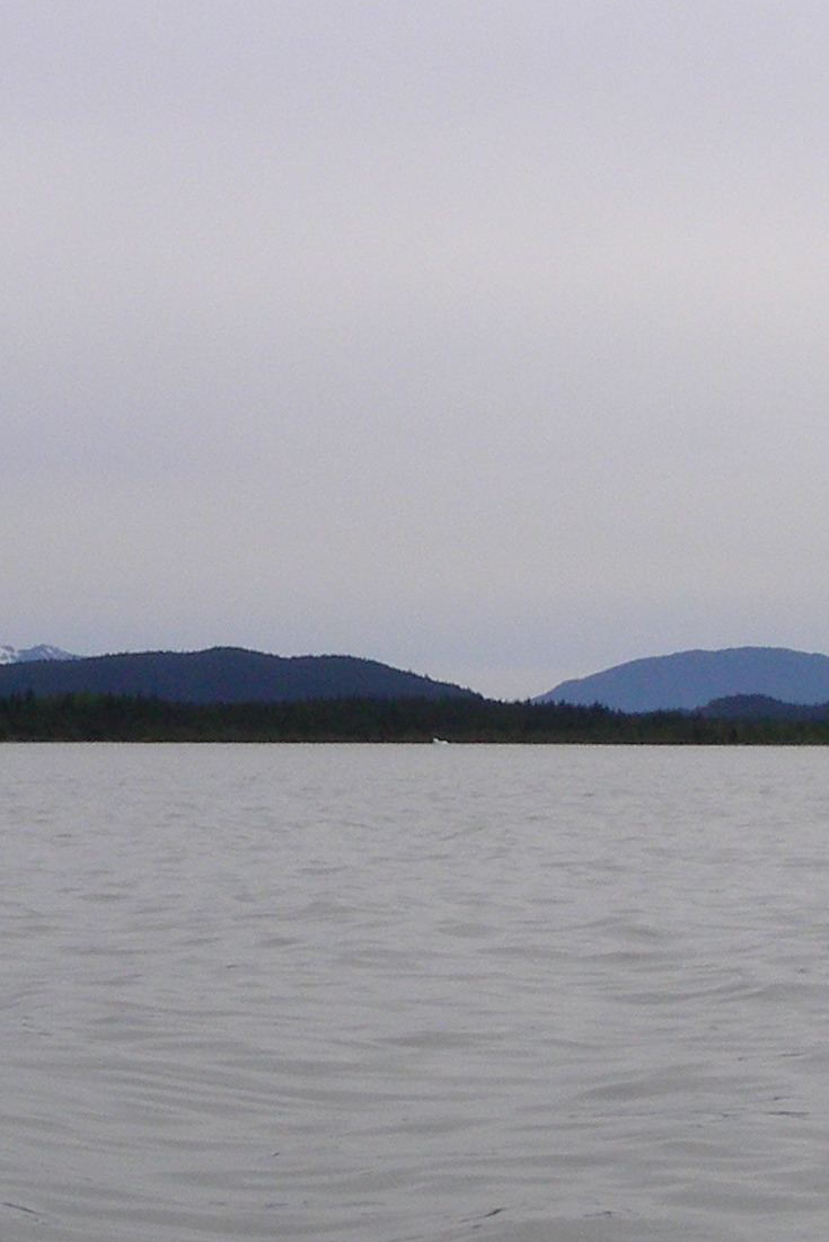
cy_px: 651
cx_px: 379
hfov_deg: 13.6
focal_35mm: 101
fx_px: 3487
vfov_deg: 20.2
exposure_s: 1/643
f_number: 5.6
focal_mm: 6.3
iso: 50
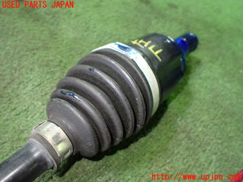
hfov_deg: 60.0
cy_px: 91
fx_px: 211
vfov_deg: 46.8
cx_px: 122
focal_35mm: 30
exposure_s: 1/80
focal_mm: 5.4
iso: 800
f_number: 2.3
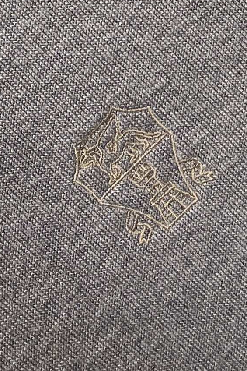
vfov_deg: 65.5
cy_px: 186
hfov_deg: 46.4
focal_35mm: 28
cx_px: 132
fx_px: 288
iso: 100
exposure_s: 1/121
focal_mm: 4.25
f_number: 1.8
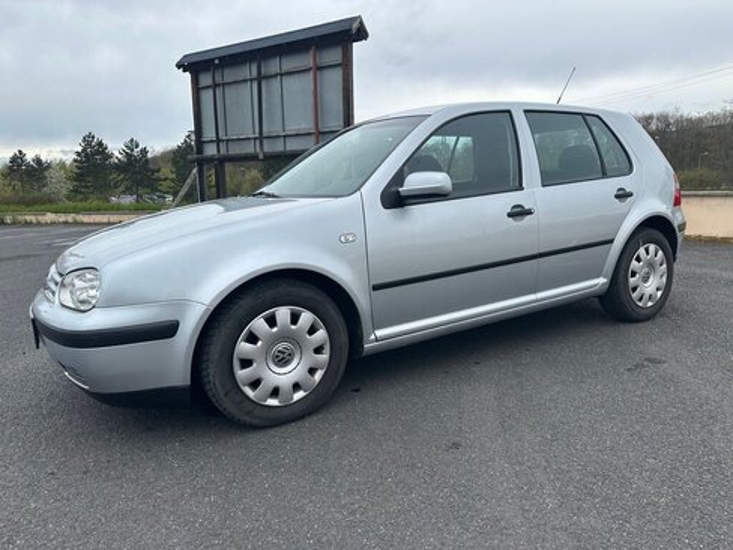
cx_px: 366
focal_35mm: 24
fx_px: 508
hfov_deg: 71.6
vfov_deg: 56.8
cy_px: 275
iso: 80
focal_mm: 6.86
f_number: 1.78
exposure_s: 1/1495
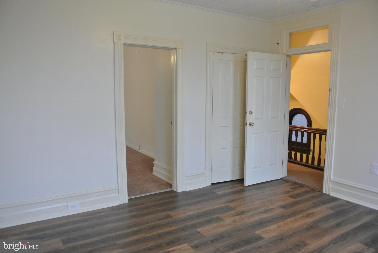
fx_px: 284
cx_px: 189
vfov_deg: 48.0
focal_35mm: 27
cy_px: 126
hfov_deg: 67.3
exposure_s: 1/40
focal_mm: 10
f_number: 3.5
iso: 800
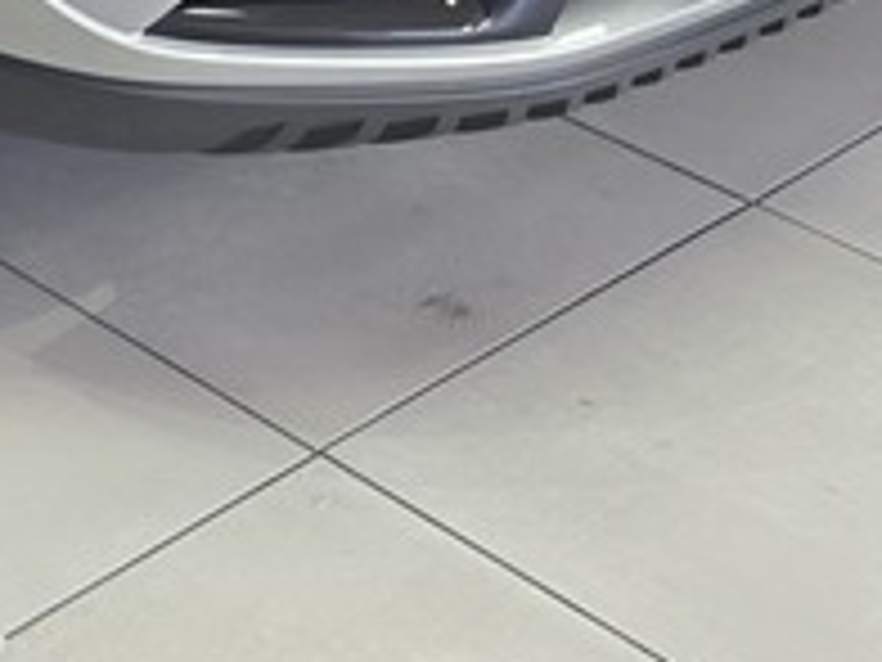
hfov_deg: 15.8
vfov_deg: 10.7
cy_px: -896
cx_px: -184
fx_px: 3058
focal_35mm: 120
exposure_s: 1/100
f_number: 1.7
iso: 100
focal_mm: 6.3
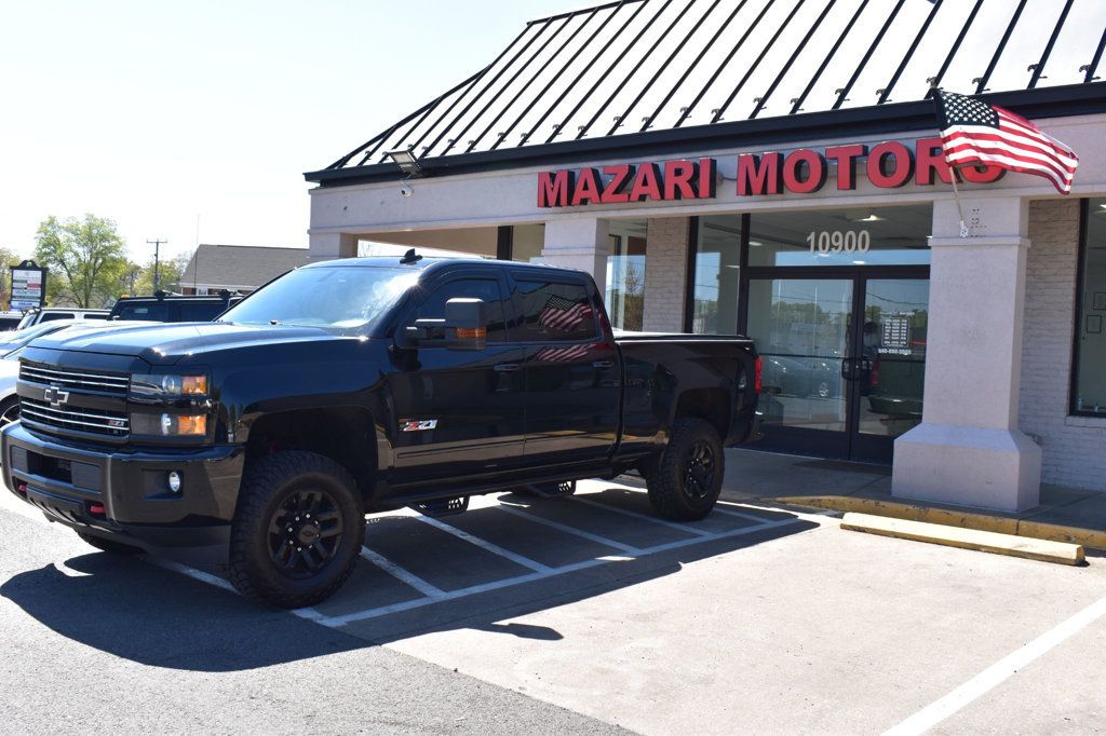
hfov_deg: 55.1
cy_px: 368
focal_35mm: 34
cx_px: 553
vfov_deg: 38.3
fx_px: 1060
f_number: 10
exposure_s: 1/320
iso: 400
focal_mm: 23
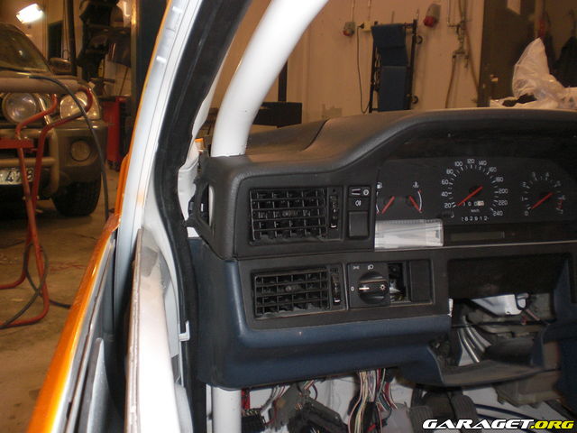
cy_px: 216
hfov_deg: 51.4
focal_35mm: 36
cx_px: 288
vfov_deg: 39.7
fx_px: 600
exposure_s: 1/60
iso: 200
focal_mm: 6.3
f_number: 3.1
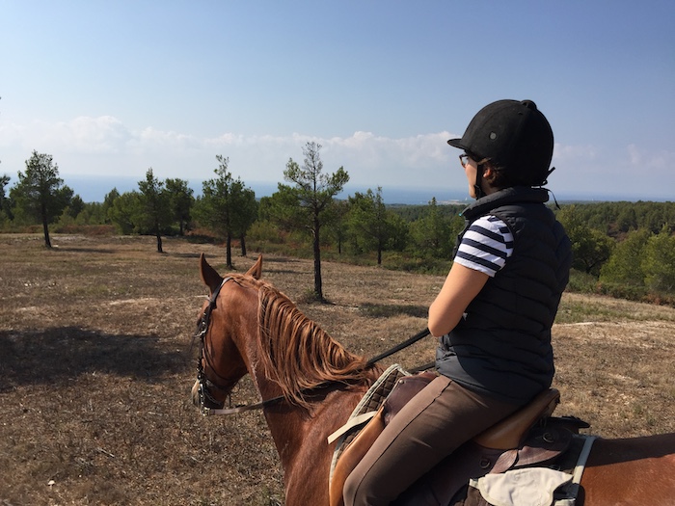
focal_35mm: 29
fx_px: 565
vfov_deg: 48.2
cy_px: 253
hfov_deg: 61.7
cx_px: 338
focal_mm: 4.15
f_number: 2.2
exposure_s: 1/3049
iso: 32
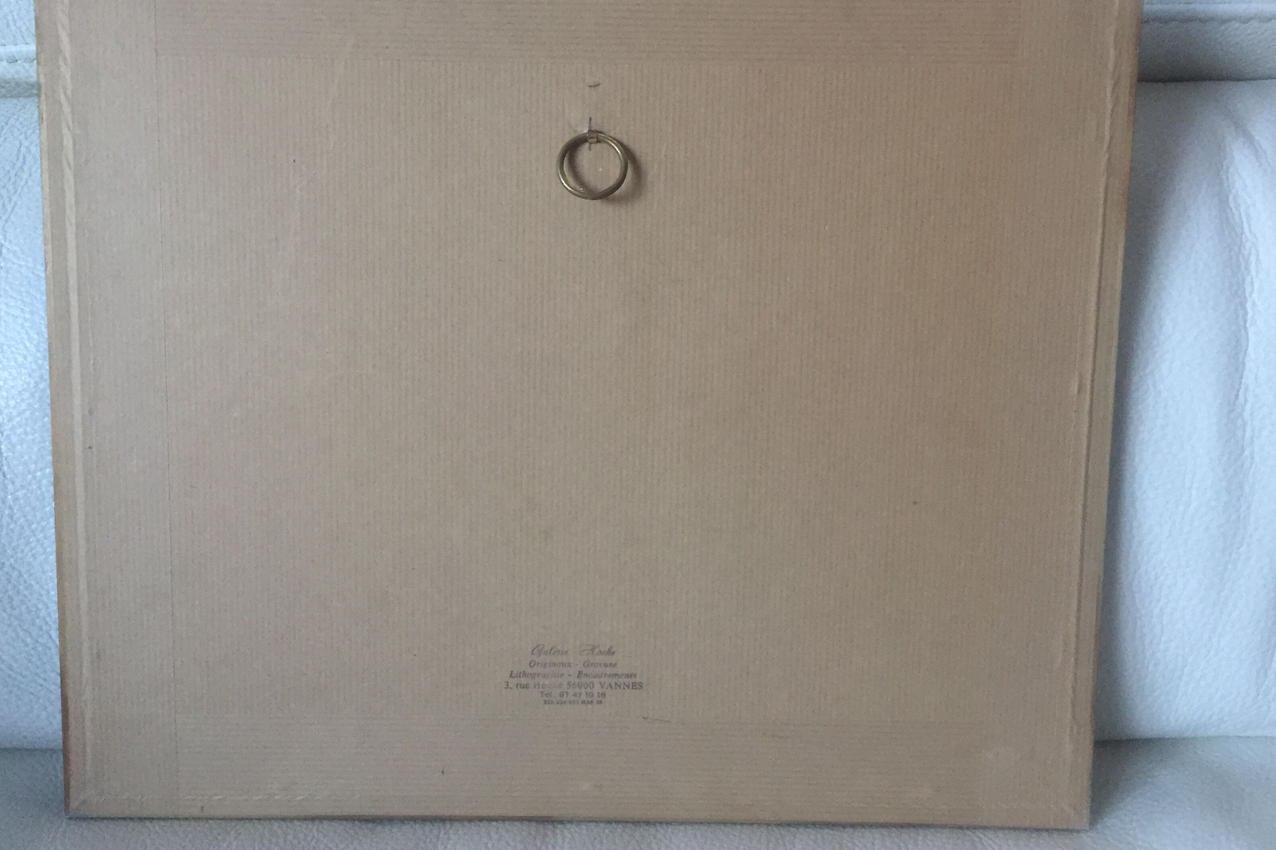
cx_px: 627
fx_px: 1099
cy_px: 393
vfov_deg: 42.3
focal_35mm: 31
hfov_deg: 60.3
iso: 160
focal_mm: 4.15
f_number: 2.2
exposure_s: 1/33
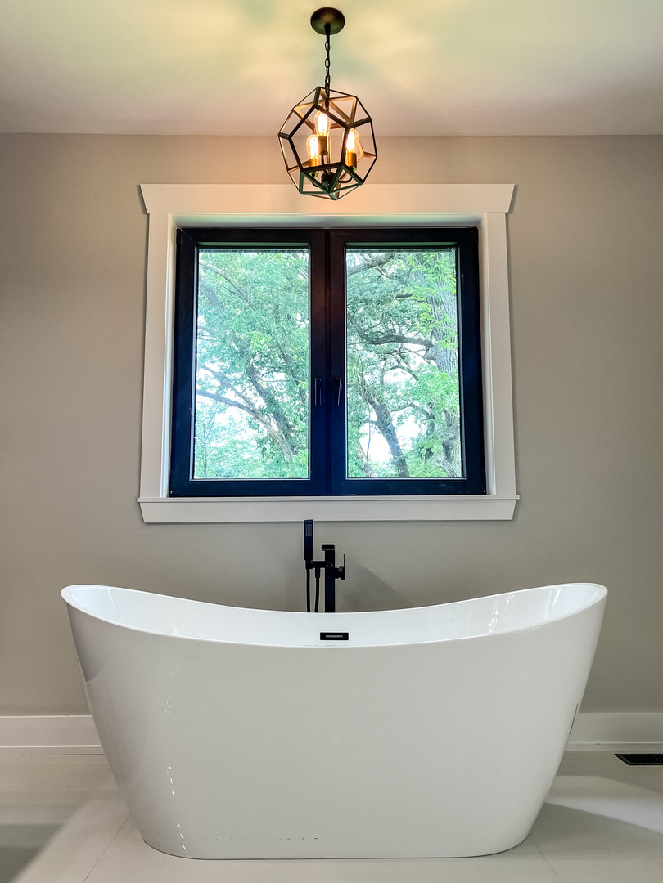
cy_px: 442
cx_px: 332
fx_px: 664
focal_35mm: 26
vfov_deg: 67.3
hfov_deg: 53.1
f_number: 1.5
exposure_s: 1/120
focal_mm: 5.7
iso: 80
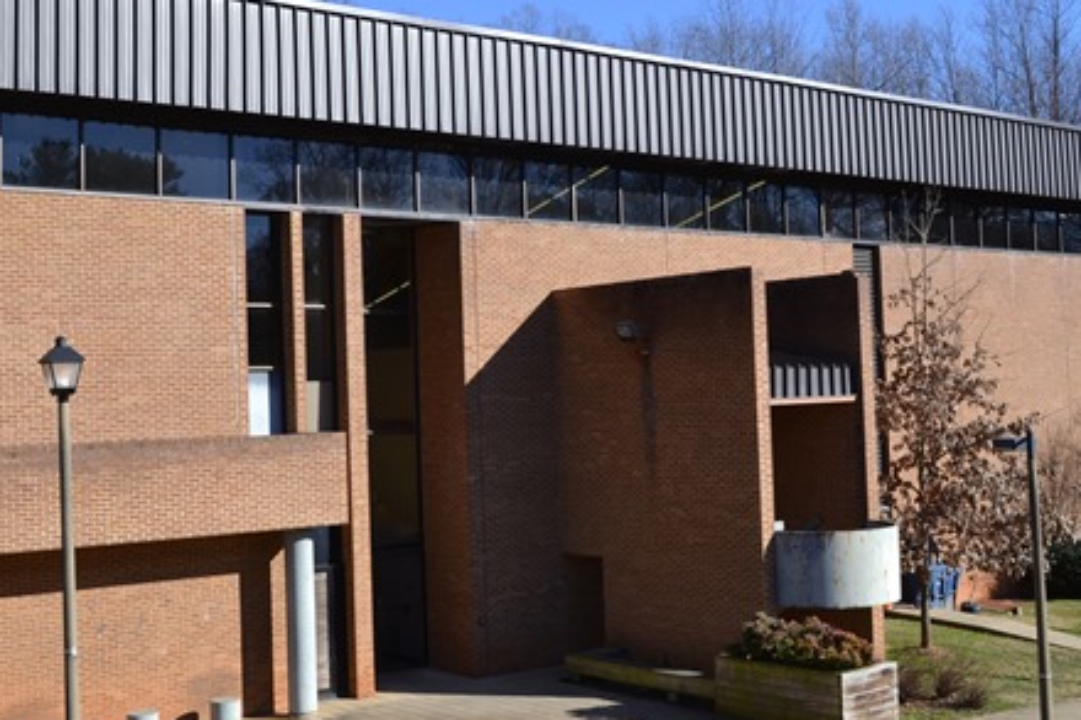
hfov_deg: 41.1
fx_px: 1441
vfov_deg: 28.0
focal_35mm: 48
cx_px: 499
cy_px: 328
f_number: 8
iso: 100
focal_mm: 22
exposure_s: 1/160
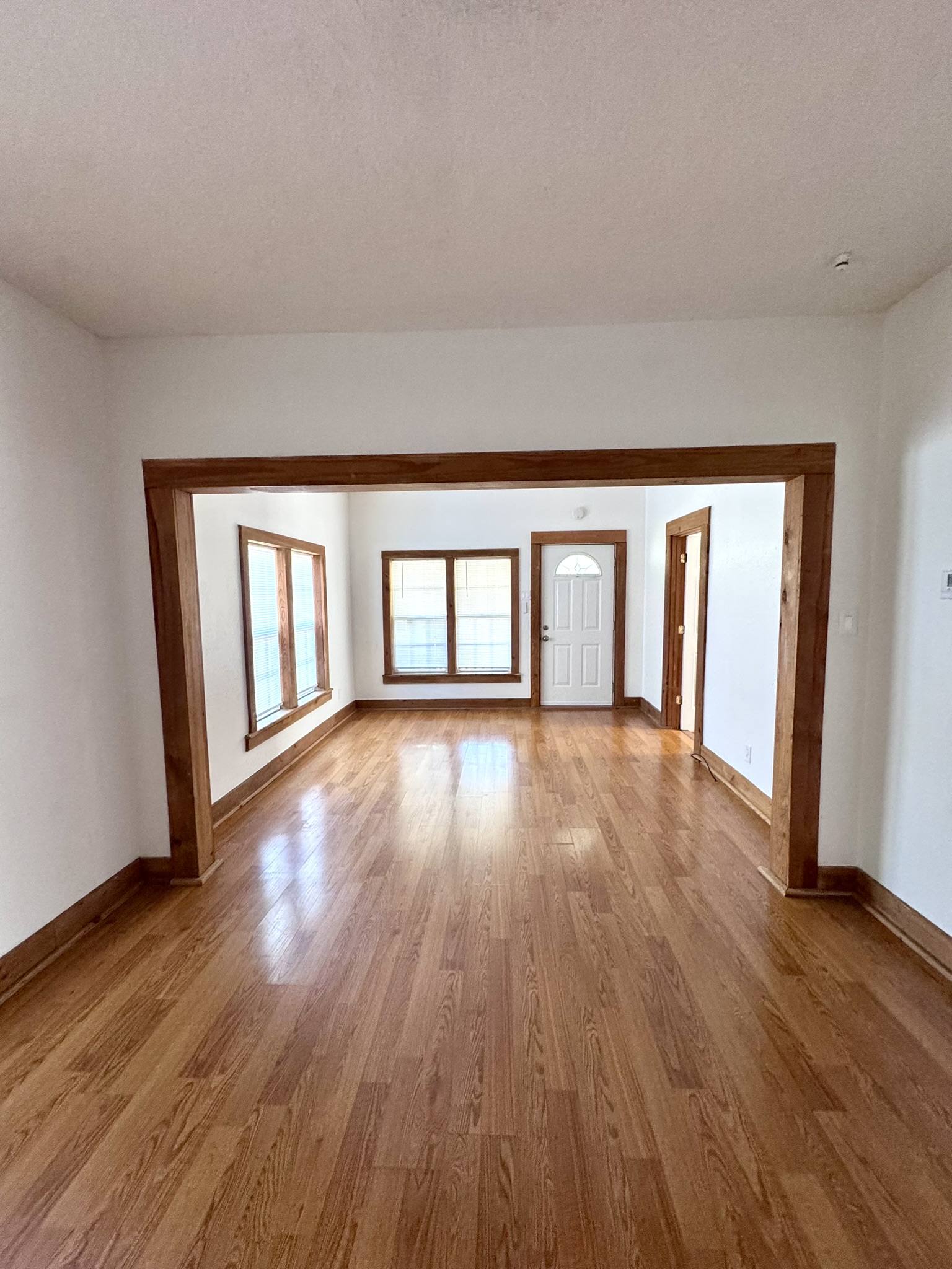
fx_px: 513
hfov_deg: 85.7
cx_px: 476
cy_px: 634
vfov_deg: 102.1
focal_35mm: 14
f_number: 2.2
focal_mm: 2.22
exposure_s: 1/60
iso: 320
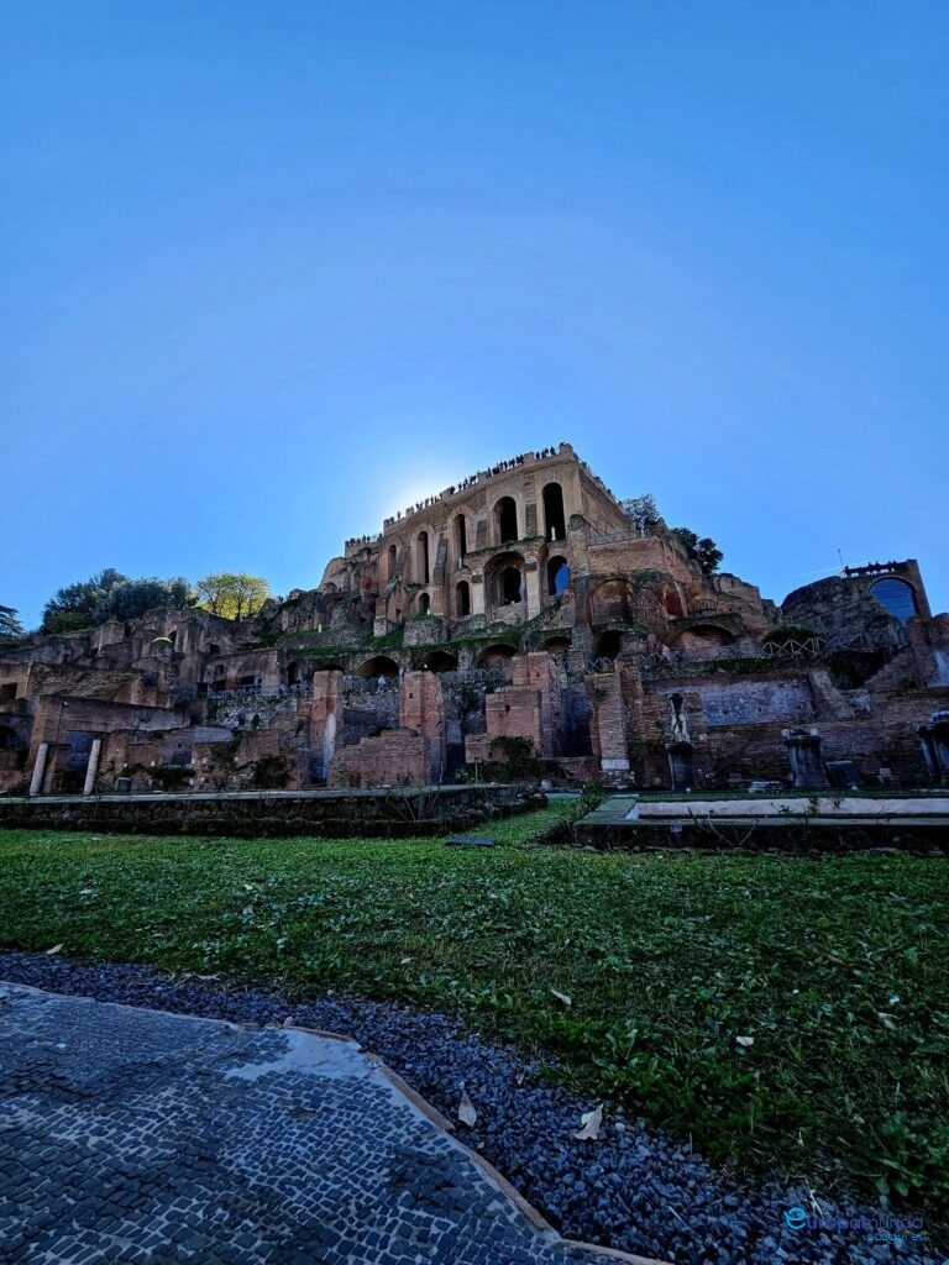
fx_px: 475
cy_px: 632
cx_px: 474
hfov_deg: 89.9
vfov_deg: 106.2
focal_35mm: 13
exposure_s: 1/1111
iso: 50
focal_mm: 2.2
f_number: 2.2
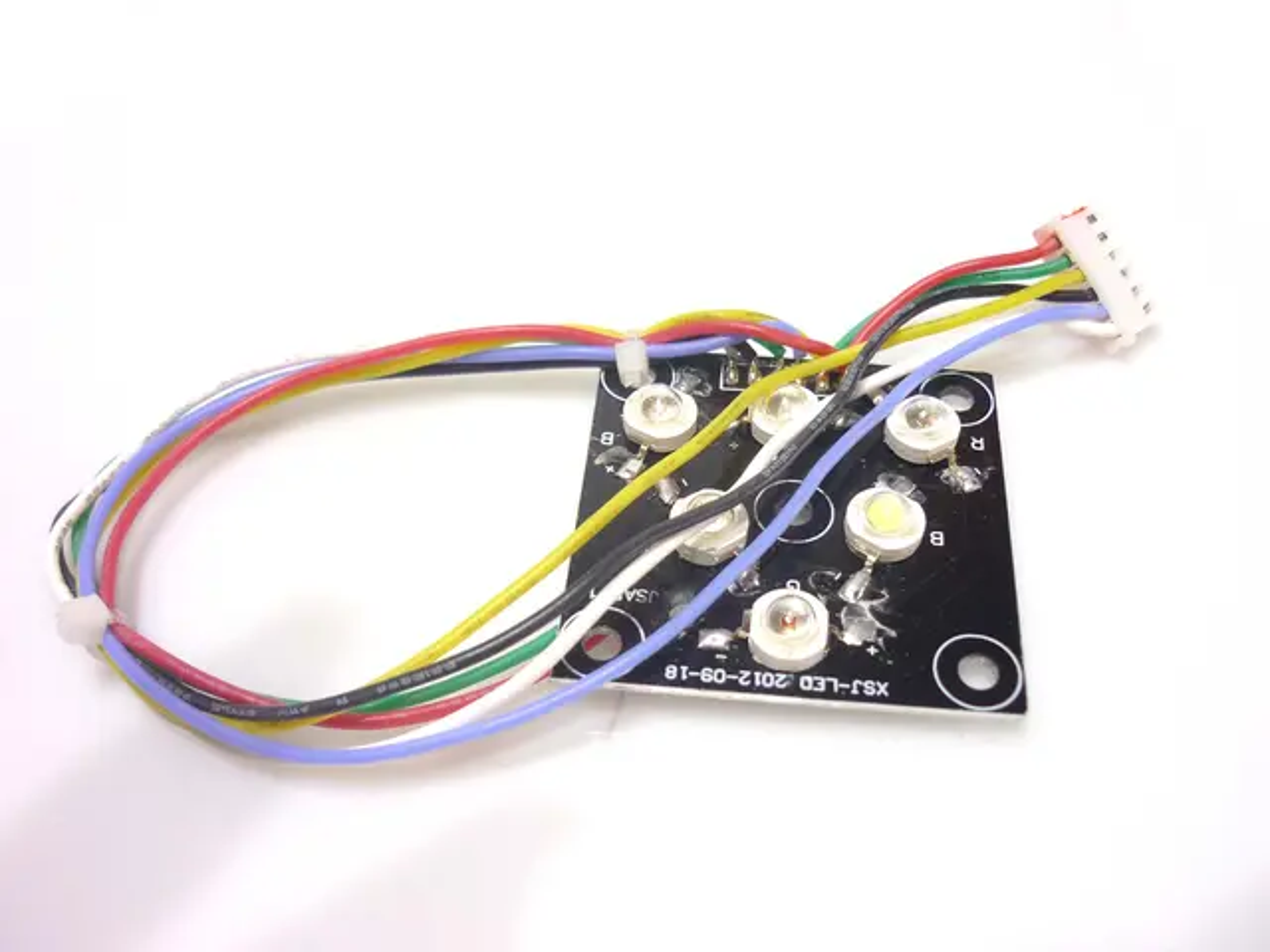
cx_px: 635
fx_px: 1211
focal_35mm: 33
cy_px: 476
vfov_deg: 42.9
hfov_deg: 55.4
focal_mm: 5.5
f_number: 2.8
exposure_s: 1/80
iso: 80
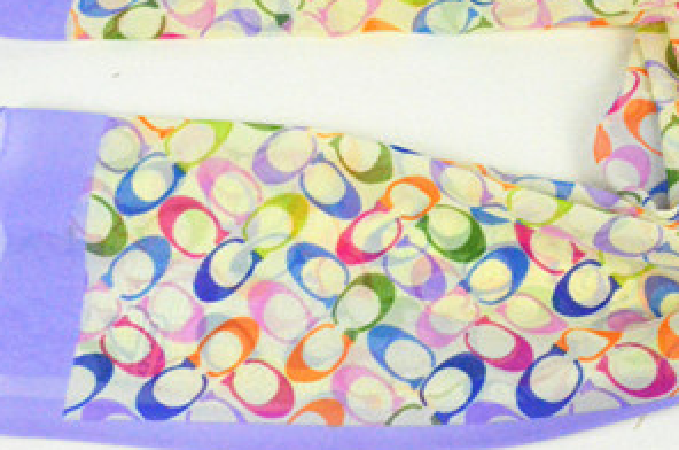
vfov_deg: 16.7
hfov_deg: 25.0
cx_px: 454
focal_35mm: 81
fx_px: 1524
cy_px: 108
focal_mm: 32
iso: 6400
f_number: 13
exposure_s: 1/640
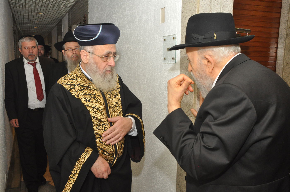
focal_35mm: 36
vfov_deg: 36.8
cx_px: 145
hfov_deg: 53.2
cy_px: 96
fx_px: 290
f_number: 11
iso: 1250
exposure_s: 1/60
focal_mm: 24
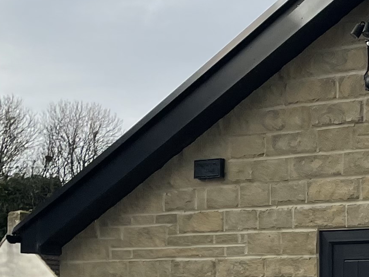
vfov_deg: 11.7
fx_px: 1290
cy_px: 414
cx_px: 581
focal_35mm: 121
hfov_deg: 14.9
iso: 32
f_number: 1.6
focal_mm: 4.2
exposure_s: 1/2506
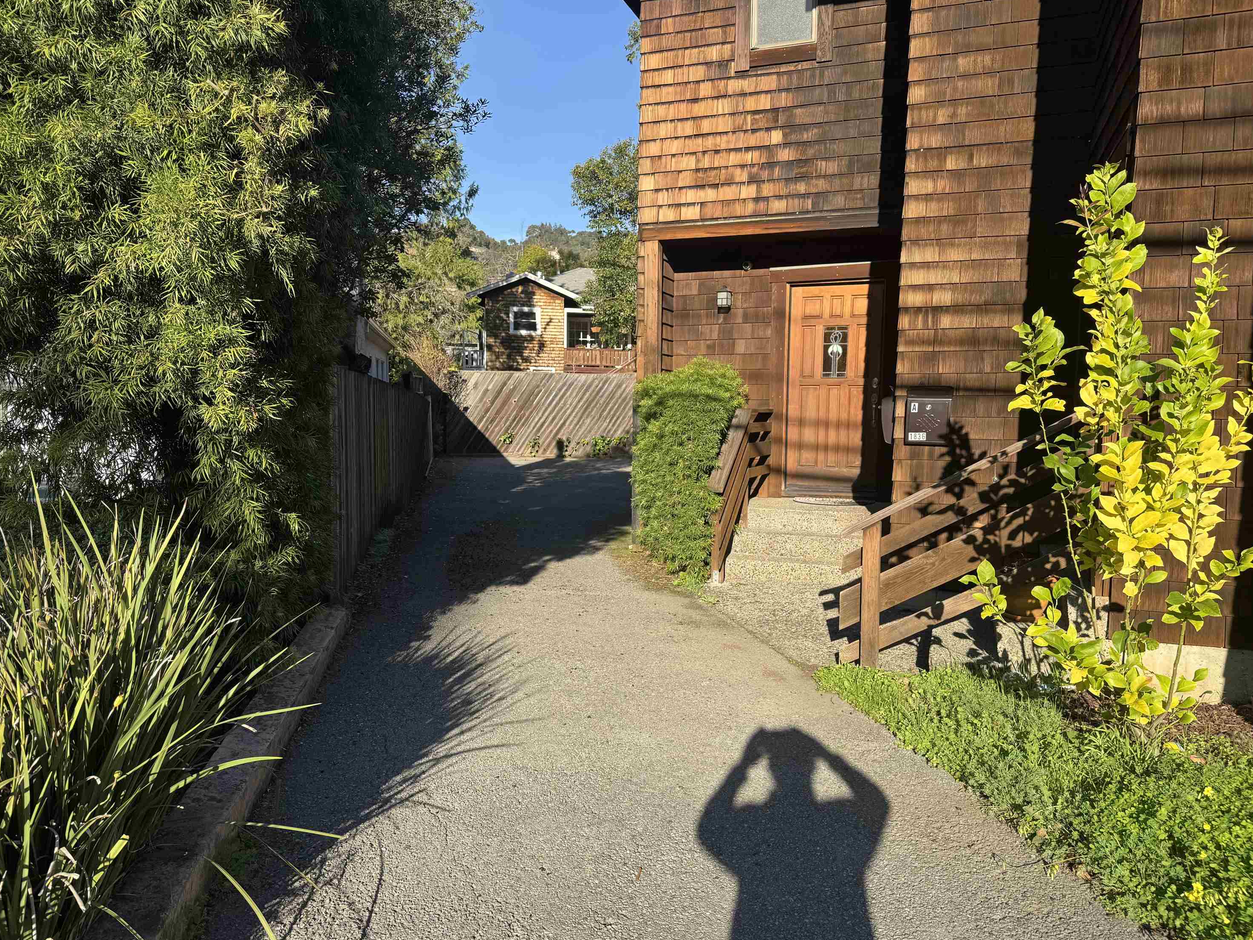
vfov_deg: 54.9
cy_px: 487
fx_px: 905
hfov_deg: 69.4
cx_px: 619
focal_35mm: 25
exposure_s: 1/864
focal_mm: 6.76
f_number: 1.78
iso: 80
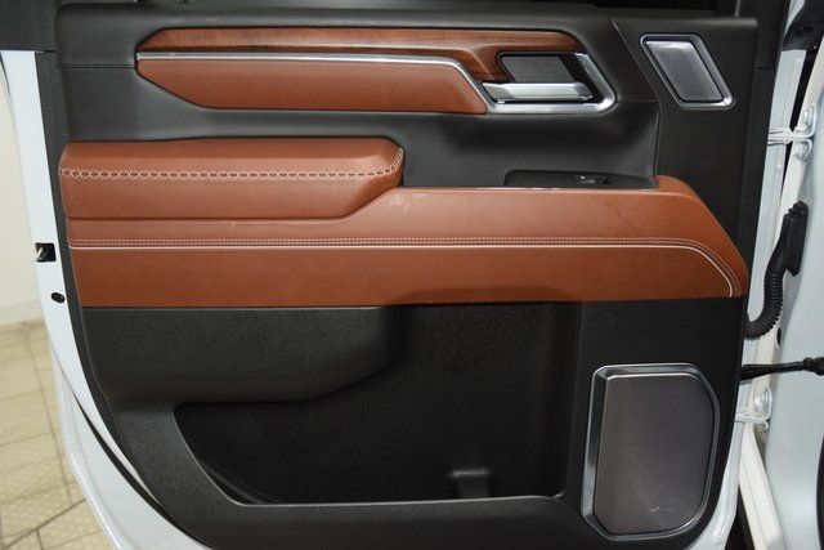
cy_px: 275
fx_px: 824
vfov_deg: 36.9
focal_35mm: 36
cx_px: 412
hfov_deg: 53.1
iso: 2200
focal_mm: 24
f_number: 3.8
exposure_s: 1/125
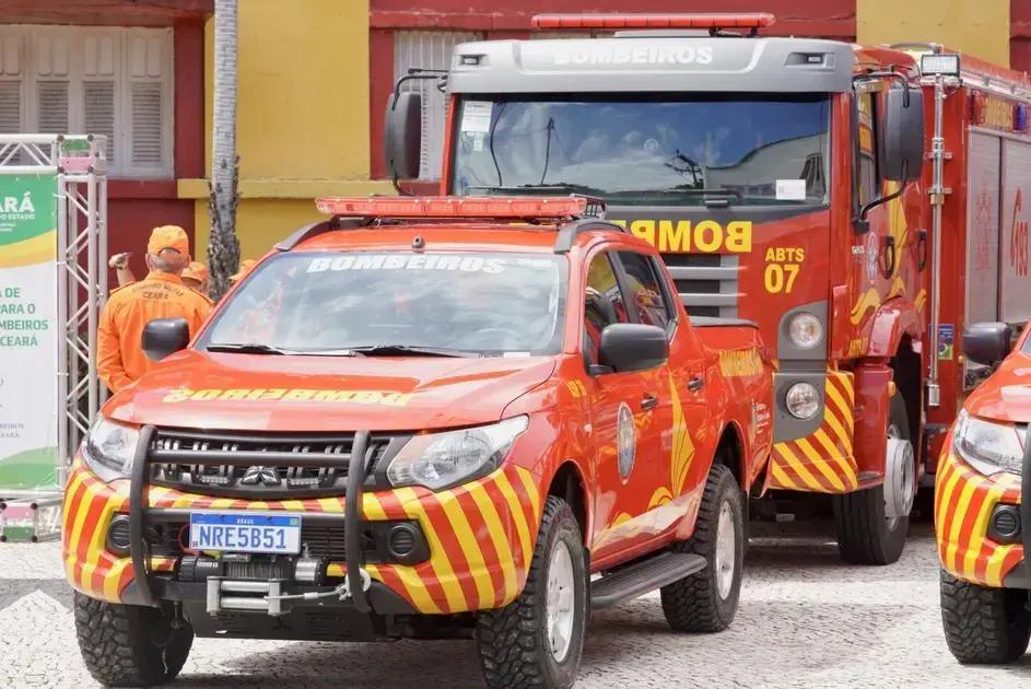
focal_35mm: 122
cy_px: 344
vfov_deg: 11.3
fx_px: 3496
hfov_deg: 16.8
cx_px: 516
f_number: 10
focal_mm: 122
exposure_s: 1/160
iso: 400
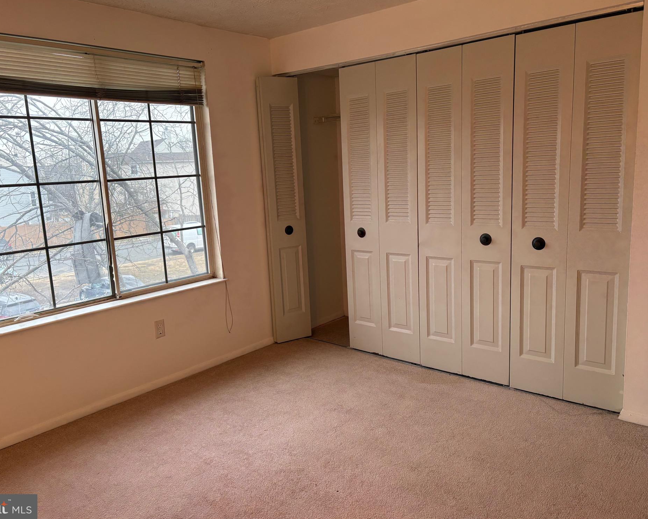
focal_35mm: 28
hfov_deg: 62.2
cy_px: 254
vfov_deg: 51.5
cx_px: 308
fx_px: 537
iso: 125
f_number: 1.6
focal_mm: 5.96
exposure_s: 1/120
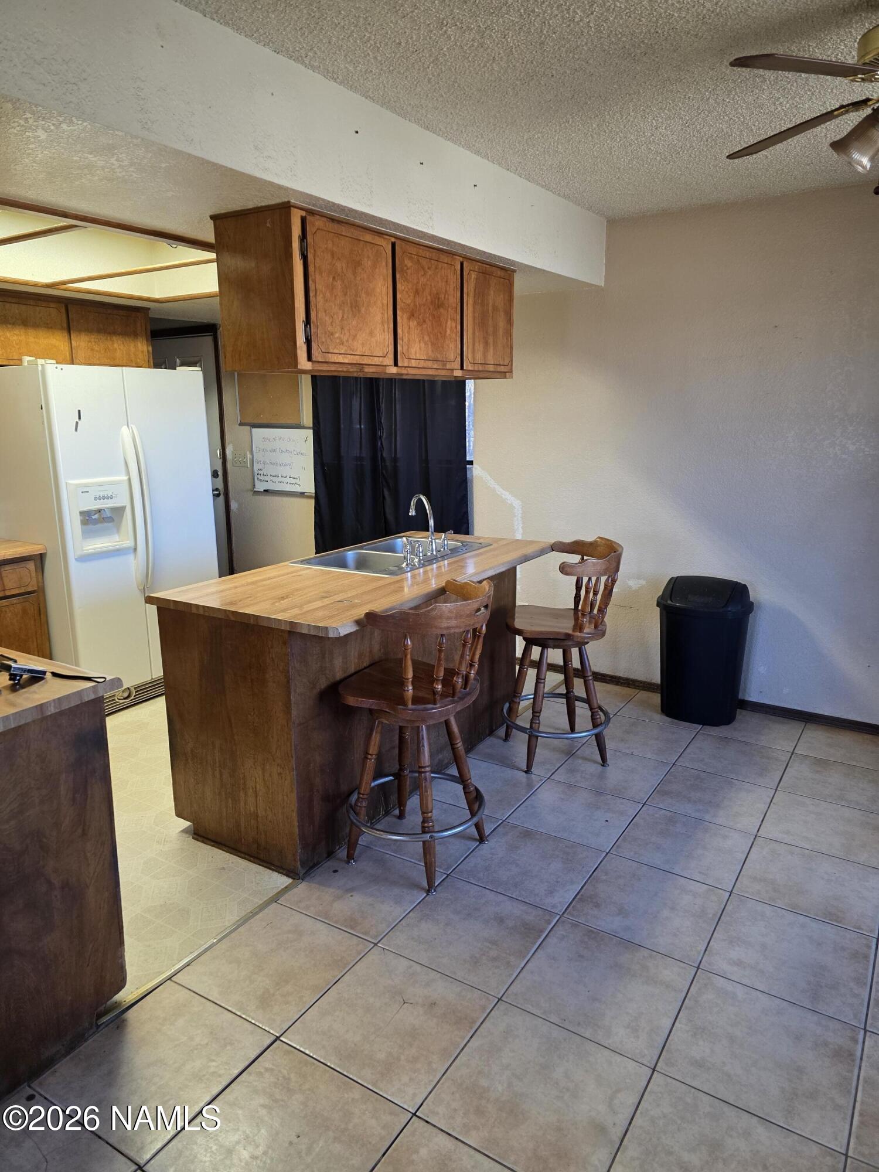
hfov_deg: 58.9
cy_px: 586
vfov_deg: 73.9
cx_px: 440
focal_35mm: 23
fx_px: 779
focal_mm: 6.3
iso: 160
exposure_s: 1/120
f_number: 1.7
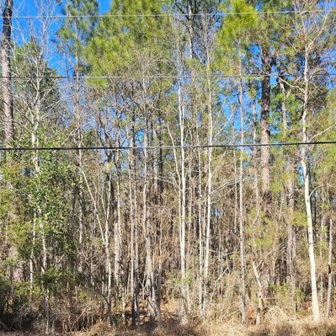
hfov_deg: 48.3
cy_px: 236
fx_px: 373
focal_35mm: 34
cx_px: 193
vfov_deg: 47.3
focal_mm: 5.4
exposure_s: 1/1064
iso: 50
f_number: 1.8
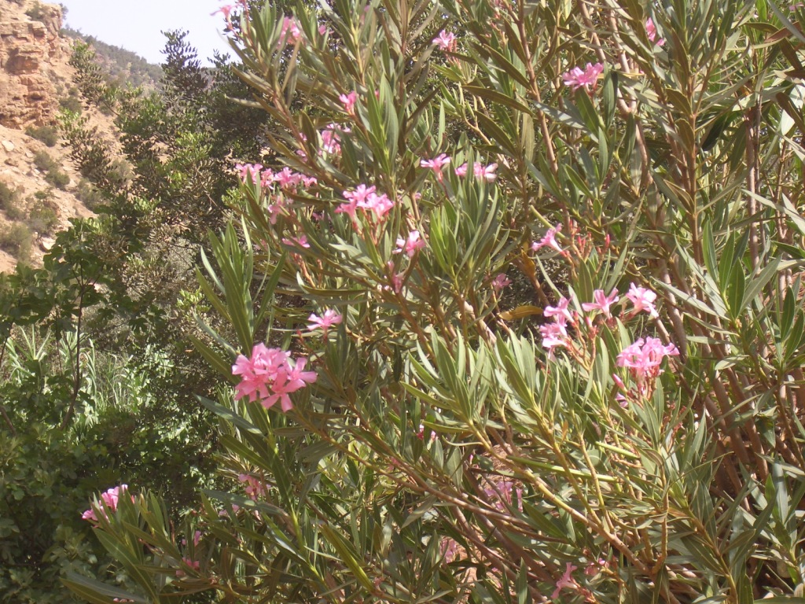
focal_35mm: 105
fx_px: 2442
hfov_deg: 18.7
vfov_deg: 14.1
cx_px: 402
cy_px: 302
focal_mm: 17.4
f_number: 4.8
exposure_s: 1/160
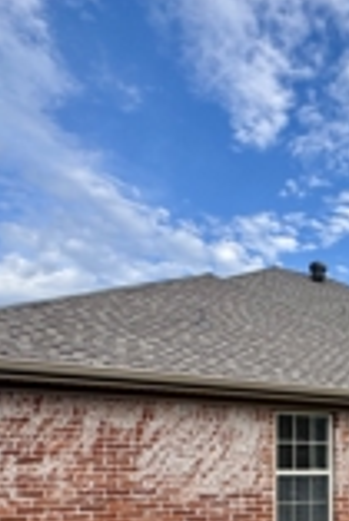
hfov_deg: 32.8
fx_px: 537
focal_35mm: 37
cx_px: 356
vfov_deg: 48.2
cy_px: 435
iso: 50
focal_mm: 2.22
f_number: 2.2
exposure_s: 1/1020
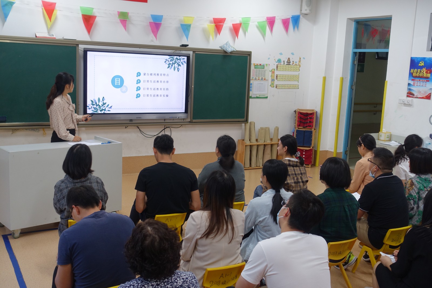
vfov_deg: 33.4
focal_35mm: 40
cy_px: 144
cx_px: 216
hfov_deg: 48.5
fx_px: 480
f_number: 2.8
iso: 250
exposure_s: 1/40
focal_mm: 14.5
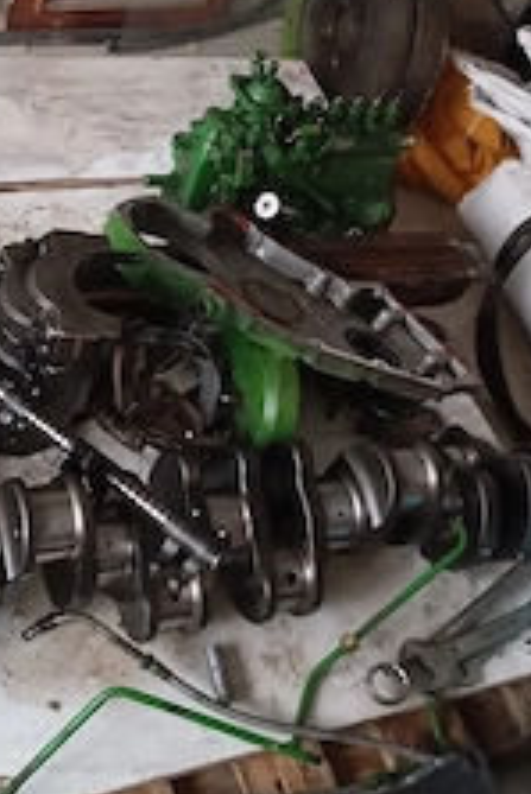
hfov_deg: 25.9
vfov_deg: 38.1
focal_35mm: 52
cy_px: 342
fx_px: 1149
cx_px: 171
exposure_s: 1/16.7
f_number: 1.8
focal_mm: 4.27
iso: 5245
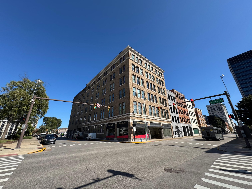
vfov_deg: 85.7
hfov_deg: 102.1
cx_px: 126
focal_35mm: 14
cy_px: 94
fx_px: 102
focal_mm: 2.22
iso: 50
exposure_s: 1/1600
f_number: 2.2
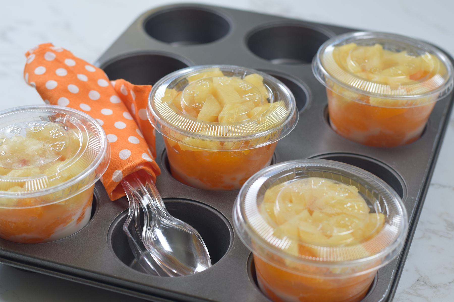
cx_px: 227
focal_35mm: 75
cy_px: 151
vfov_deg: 18.2
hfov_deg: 27.0
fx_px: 946
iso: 200
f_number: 6.3
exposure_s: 1/60
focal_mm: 50
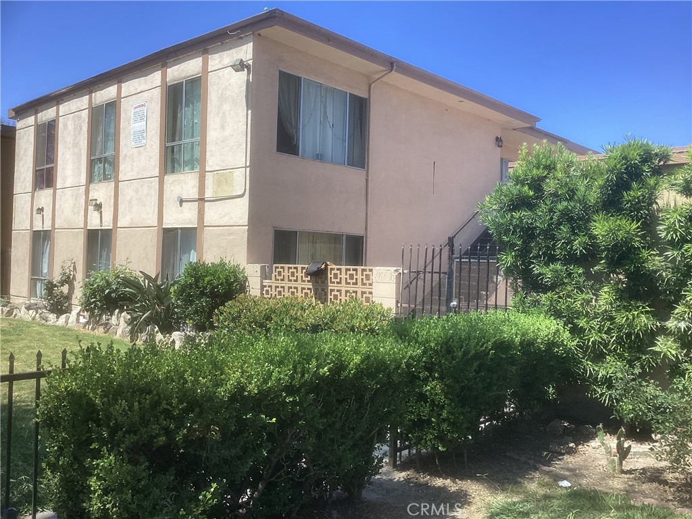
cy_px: 260
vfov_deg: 45.4
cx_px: 346
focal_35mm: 31
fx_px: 620
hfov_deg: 58.4
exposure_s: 1/762
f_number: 2.4
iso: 25
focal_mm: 3.3
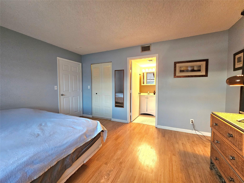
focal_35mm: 13
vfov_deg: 89.9
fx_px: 92
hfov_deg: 106.2
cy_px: 92
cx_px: 122
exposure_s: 1/30
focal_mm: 2.2
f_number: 2.2
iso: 320
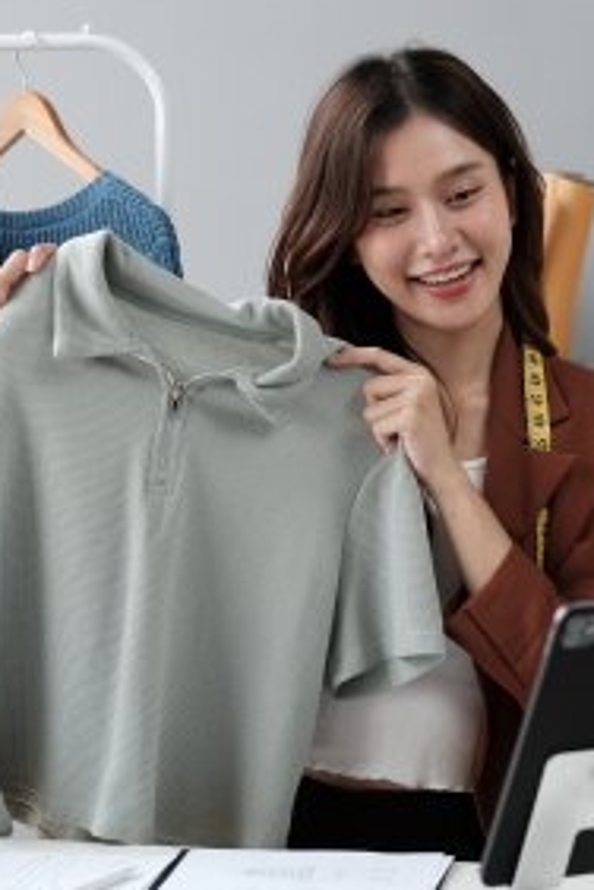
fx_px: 2846
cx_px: 404
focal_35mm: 115
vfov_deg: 17.8
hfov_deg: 11.9
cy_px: 312
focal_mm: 35
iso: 200
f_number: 2.2
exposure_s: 1/250
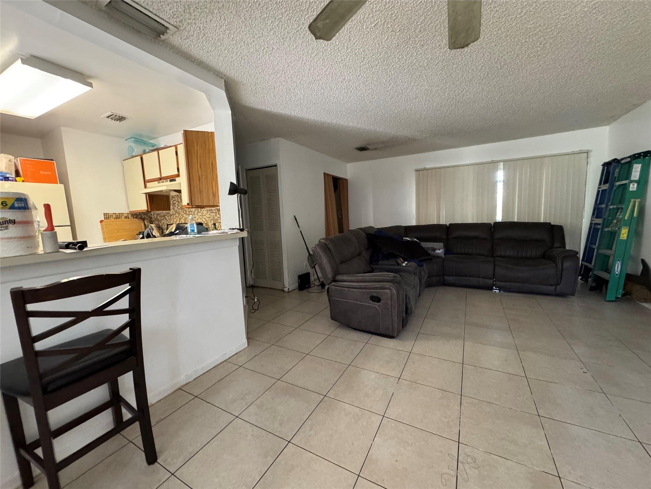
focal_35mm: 14
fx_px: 263
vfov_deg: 85.7
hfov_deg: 102.1
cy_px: 244
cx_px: 326
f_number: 2.2
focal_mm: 2.22
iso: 1000
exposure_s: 1/60
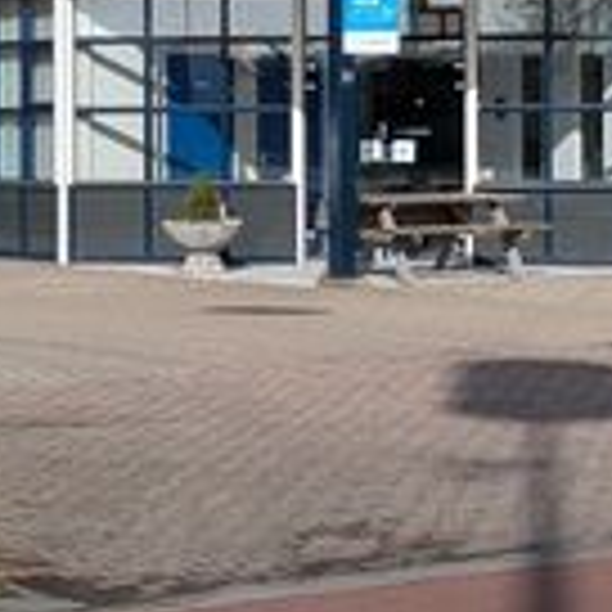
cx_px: 324
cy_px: 135
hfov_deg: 13.4
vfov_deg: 13.4
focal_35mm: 130
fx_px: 2600
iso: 44
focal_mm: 5.43
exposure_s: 1/2959
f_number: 1.89
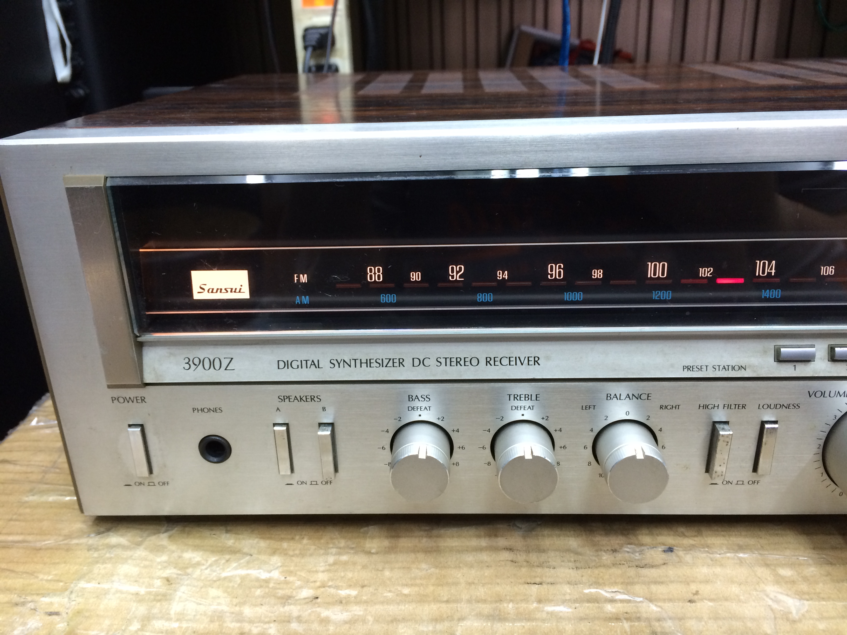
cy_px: 318
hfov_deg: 61.7
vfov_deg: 48.2
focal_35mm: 29
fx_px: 710
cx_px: 424
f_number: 2.2
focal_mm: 4.15
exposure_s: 1/33
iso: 200
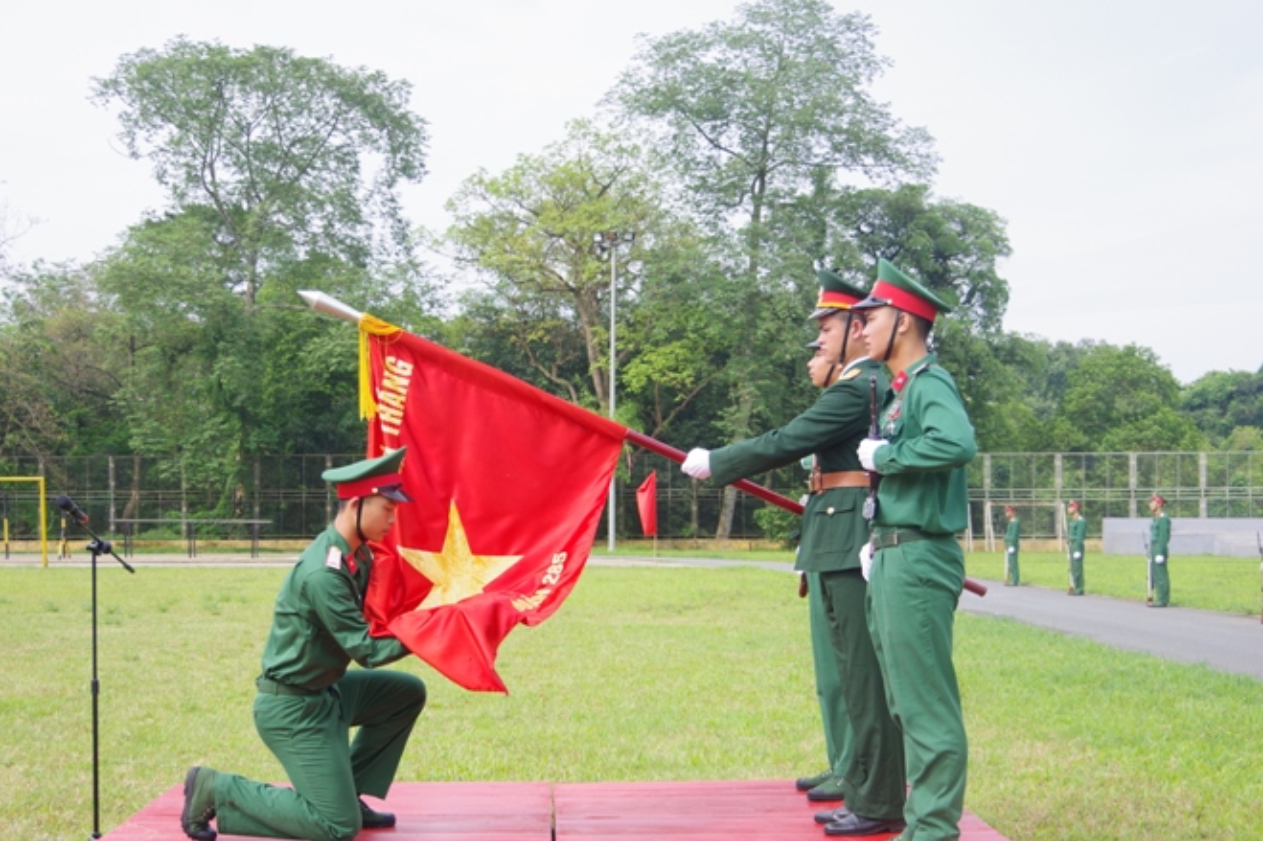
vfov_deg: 26.4
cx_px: 594
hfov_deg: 38.9
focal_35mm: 51
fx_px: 1789
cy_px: 499
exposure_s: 1/500
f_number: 4.5
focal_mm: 28
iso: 200
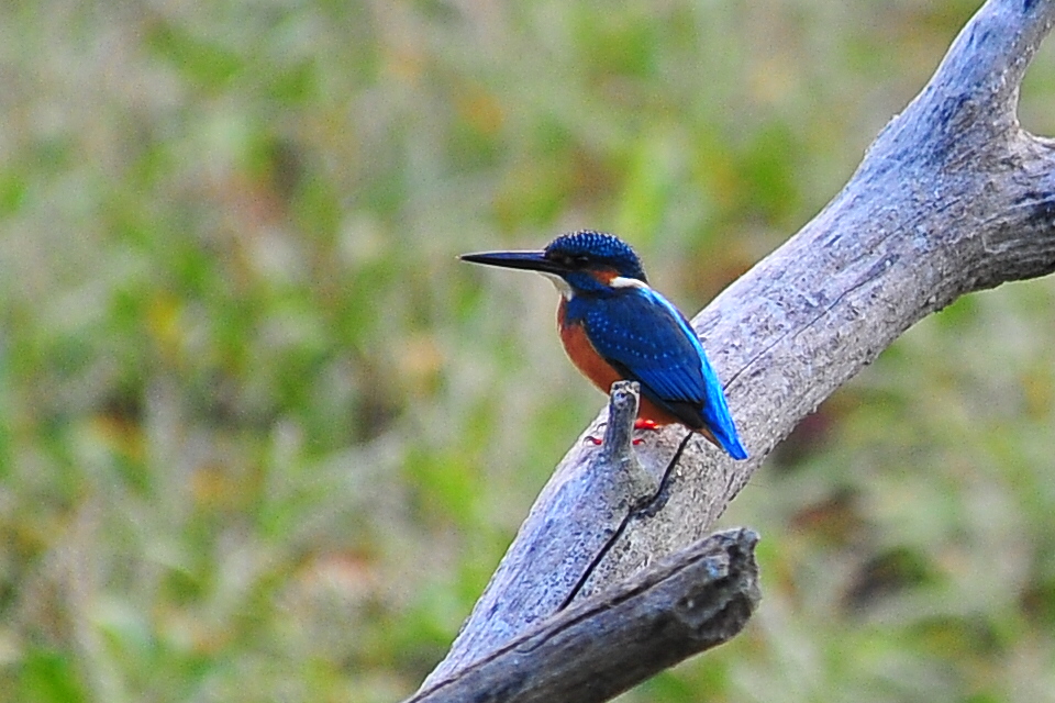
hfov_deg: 5.2
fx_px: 11721
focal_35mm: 400
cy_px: 352
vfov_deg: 3.4
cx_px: 528
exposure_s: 1/320
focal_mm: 400
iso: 1000
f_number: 5.6
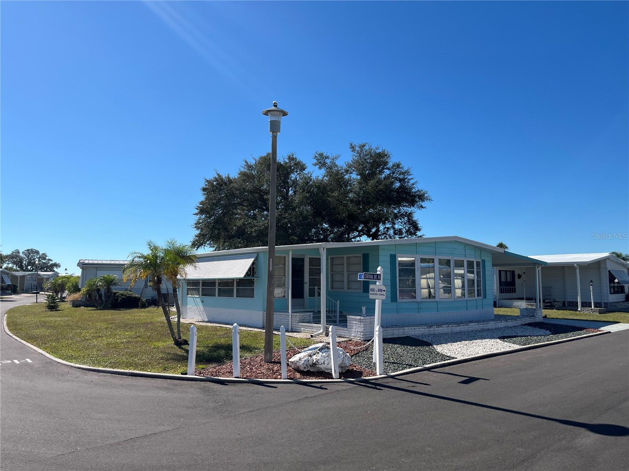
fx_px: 472
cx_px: 314
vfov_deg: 53.1
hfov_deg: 67.3
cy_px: 236
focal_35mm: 26
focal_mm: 5.1
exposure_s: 1/5076
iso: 50
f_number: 1.6
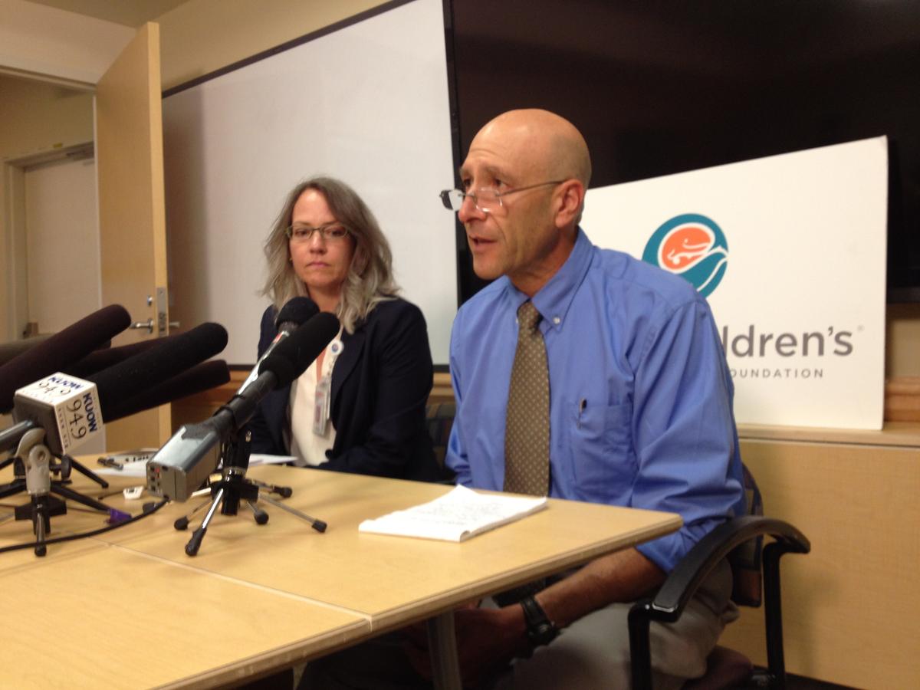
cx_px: 460
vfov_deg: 40.7
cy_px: 345
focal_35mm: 35
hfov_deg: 52.6
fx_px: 930
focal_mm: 4.28
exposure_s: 1/20
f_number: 2.4
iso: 80
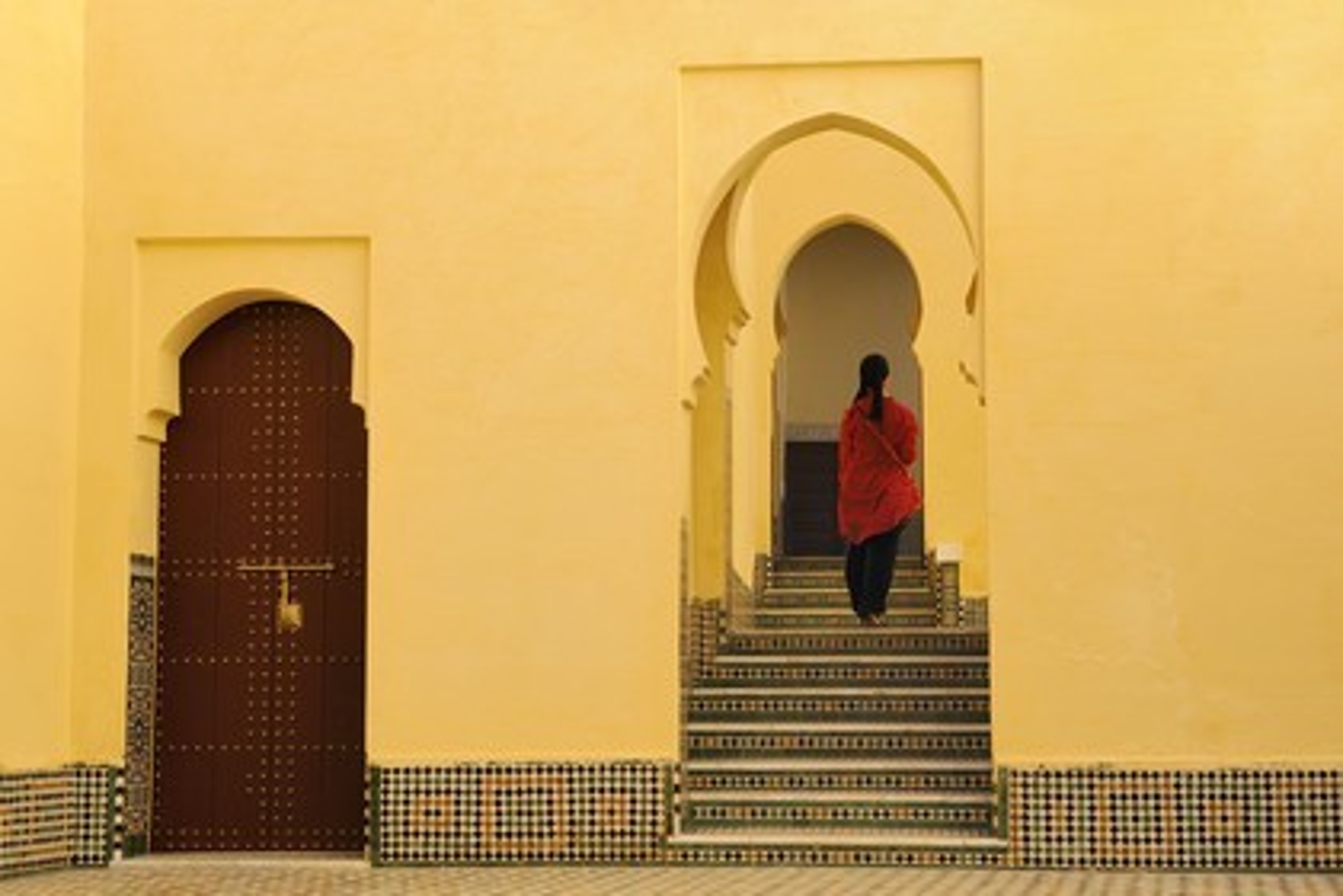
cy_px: 448
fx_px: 2611
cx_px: 672
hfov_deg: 28.8
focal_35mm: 70
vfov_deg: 19.5
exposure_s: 1/160
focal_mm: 70
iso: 200
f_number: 8
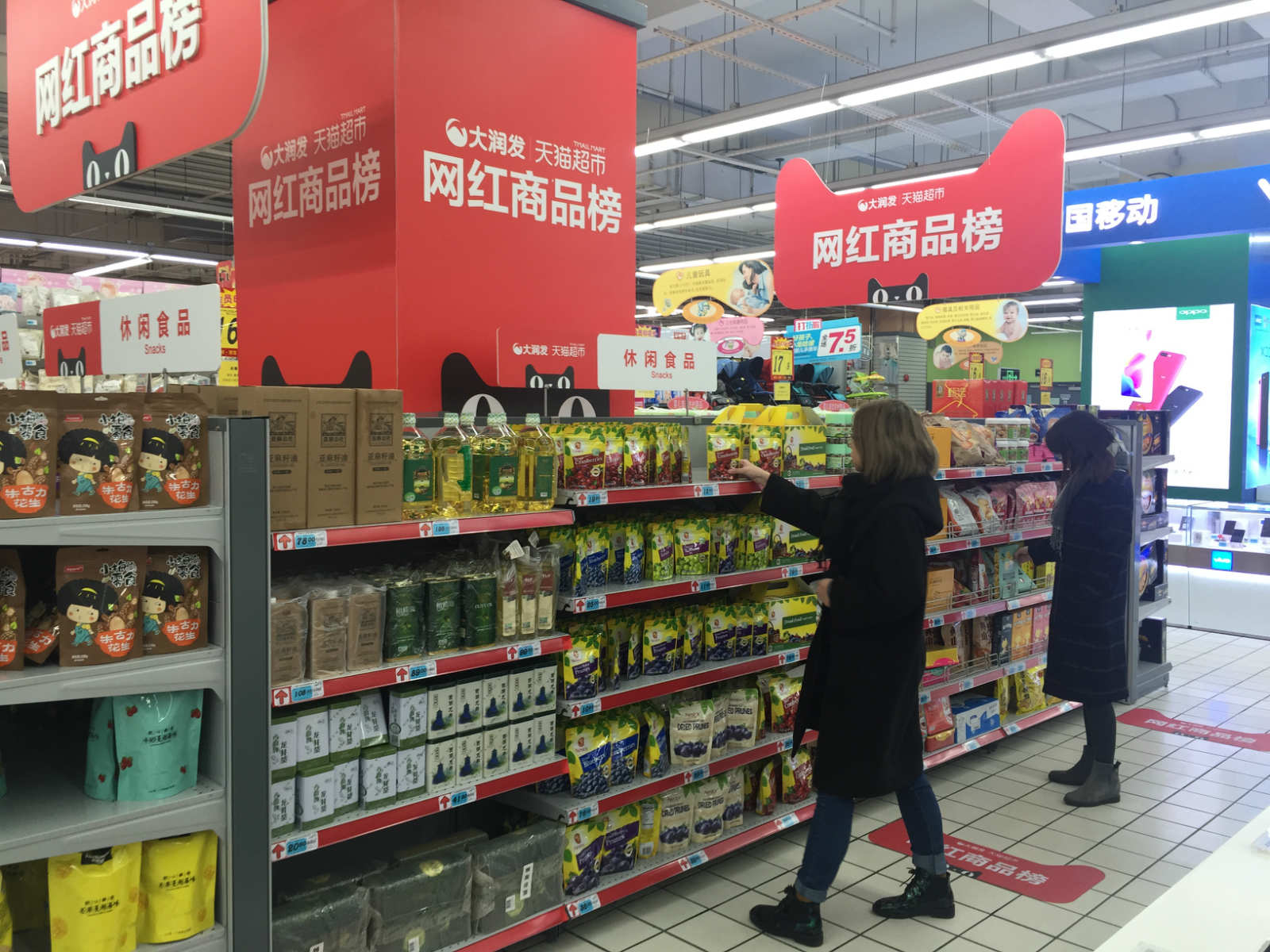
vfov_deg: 48.2
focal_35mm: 29
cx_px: 635
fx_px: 1064
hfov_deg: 61.7
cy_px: 476
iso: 32
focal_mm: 4.15
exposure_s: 1/60
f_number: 2.2
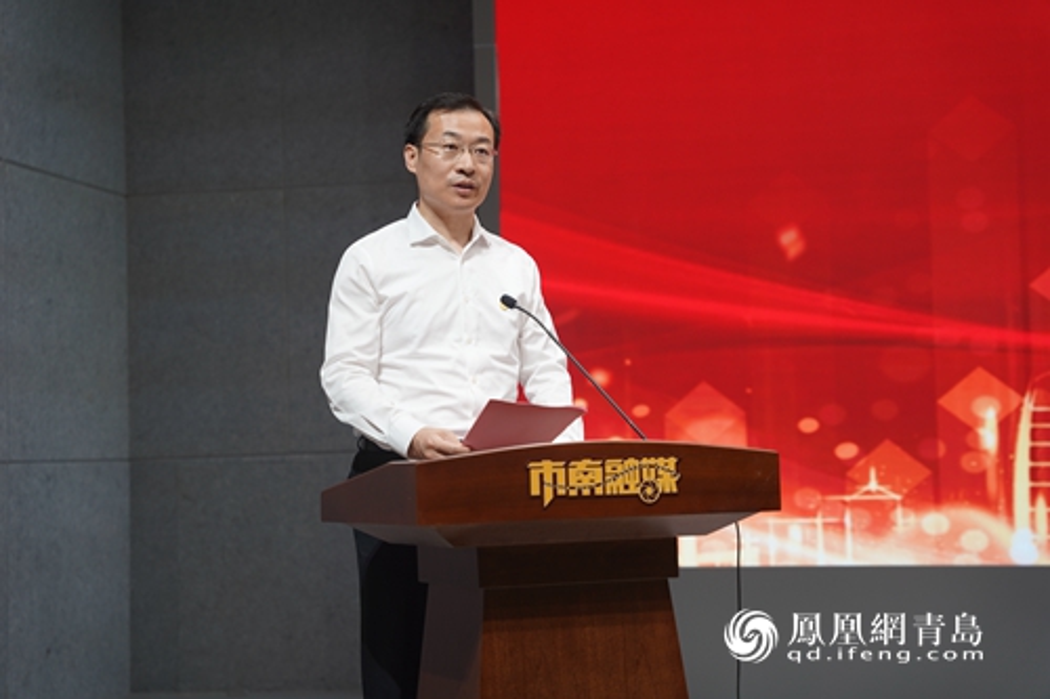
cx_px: 525
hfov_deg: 28.9
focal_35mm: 70
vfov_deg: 19.4
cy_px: 350
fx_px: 2041
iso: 160
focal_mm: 70
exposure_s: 1/80
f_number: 3.2
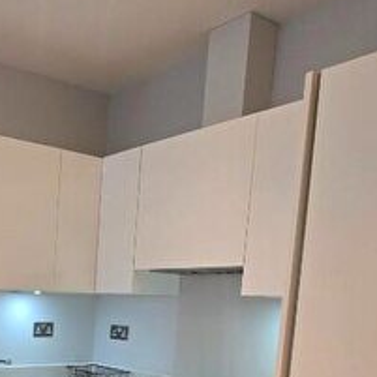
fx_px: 493
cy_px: 372
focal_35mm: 40
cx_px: -17
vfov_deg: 37.6
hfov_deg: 36.7
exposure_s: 1/50
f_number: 2.2
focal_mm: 2.2
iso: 100
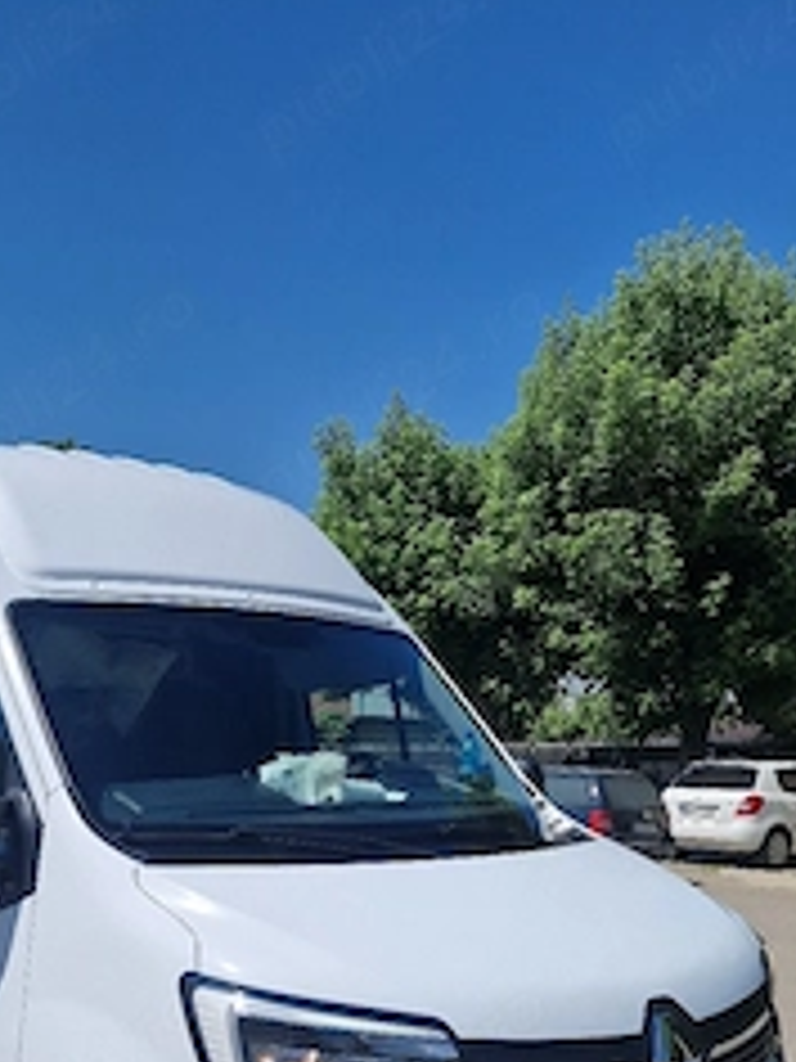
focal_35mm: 39
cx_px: 139
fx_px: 1196
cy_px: 801
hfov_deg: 35.4
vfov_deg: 46.1
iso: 50
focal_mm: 5.4
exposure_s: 1/3333
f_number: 1.8
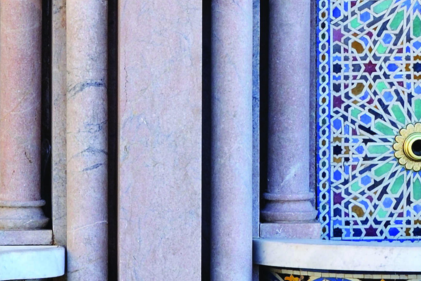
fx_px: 1719
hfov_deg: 12.8
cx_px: -316
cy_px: -125
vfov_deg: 9.1
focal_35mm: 147
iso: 250
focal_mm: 32
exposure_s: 1/125
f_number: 8
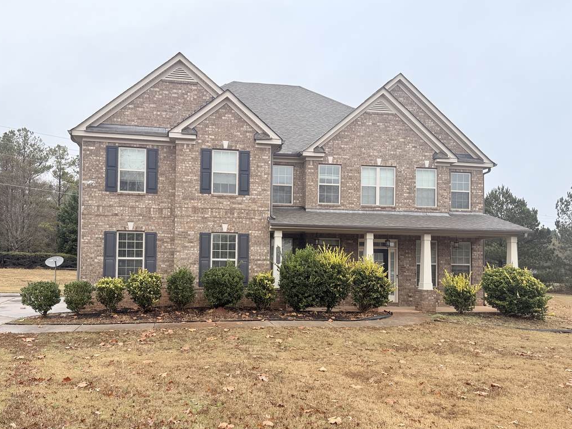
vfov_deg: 46.6
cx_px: 252
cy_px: 249
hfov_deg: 59.8
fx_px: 496
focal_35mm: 30
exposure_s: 1/909
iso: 100
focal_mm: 6.76
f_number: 1.78
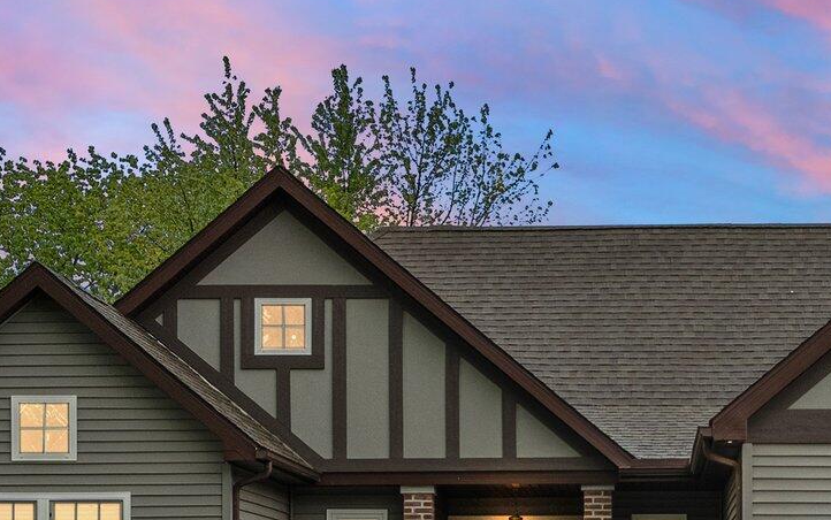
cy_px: 606
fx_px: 2356
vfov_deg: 12.3
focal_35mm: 104
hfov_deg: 19.7
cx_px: 696
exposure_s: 1/40
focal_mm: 24
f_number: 9
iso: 800
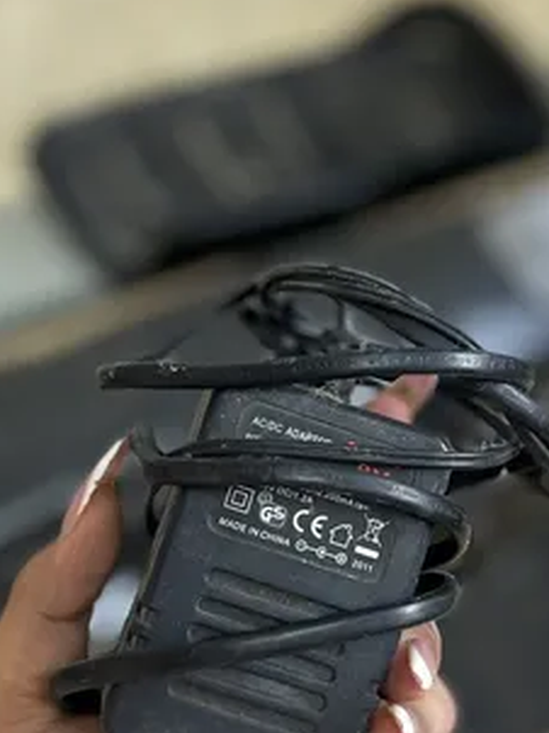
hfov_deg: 23.6
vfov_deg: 31.2
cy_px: 311
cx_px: 304
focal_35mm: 62
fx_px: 1313
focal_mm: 5.7
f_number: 1.5
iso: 160
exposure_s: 1/50
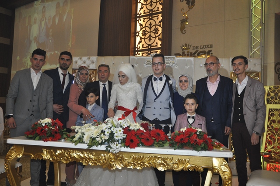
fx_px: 280
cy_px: 93
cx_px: 140
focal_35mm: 36
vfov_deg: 36.8
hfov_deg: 53.2
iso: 800
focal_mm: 24
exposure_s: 1/60
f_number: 3.8
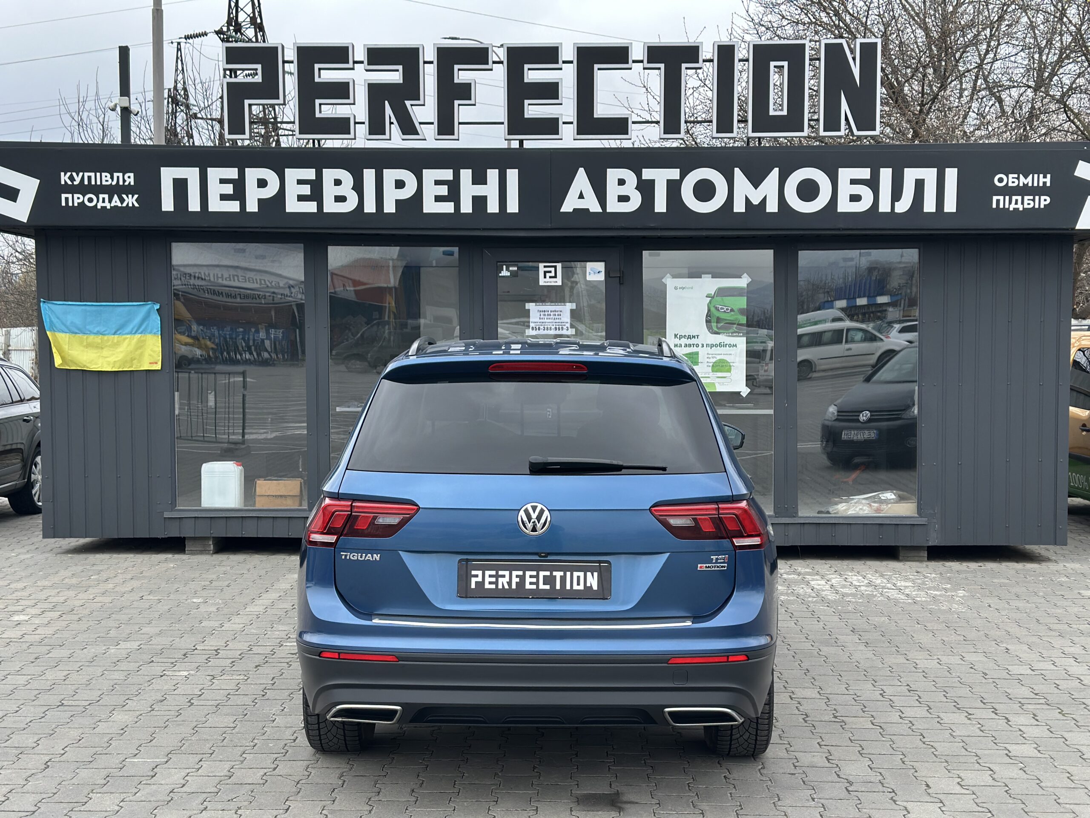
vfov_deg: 30.3
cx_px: 545
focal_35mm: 48
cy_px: 409
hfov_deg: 39.7
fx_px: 1511
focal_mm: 6.86
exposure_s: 1/1199
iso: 80
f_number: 1.78
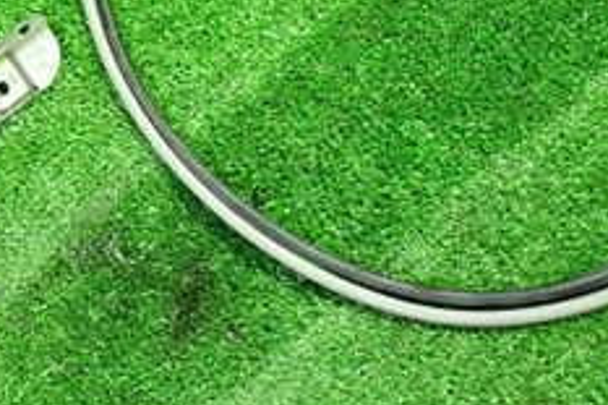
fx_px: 1131
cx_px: 204
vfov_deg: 19.3
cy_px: -60
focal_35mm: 67
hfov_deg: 29.9
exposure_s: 1/30
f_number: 2
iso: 500
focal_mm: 4.5
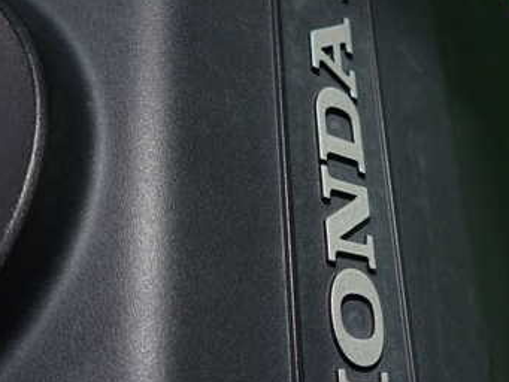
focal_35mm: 44
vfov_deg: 32.7
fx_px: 647
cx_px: 349
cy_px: 246
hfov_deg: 42.2
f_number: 2
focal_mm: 4.5
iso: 200
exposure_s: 1/30
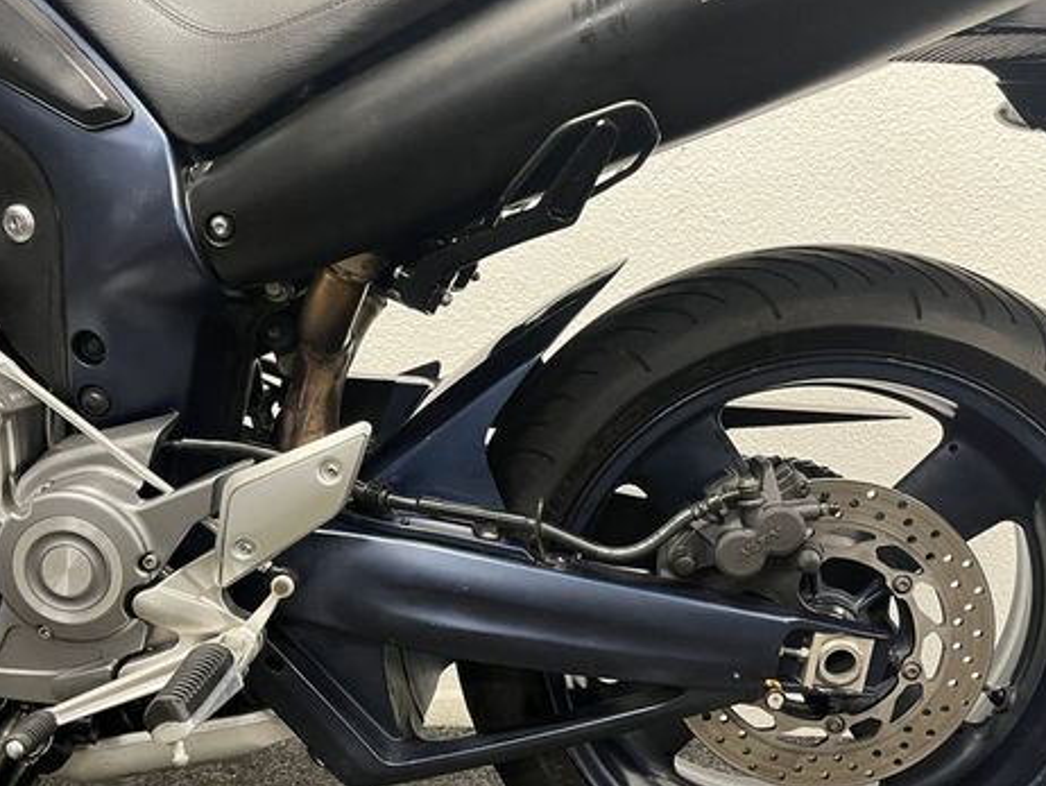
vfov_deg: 39.6
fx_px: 1088
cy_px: 460
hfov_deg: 51.3
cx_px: 489
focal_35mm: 36
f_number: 1.6
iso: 400
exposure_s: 1/50
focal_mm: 5.1
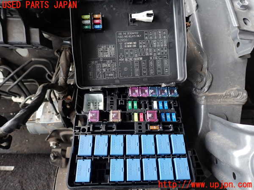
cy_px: 95
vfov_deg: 54.9
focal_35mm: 25
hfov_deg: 69.4
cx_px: 127
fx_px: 183
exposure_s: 1/30
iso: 250
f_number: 2.8
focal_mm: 4.5
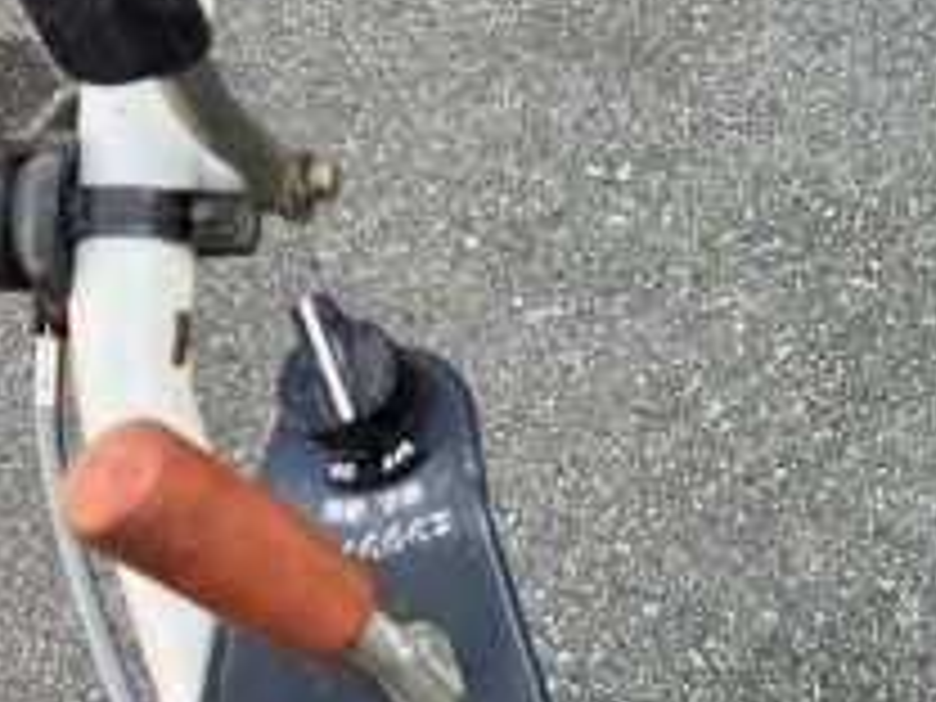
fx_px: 2325
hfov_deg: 21.1
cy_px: 216
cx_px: 1134
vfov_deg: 17.1
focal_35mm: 86
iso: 25
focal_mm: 3.99
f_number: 1.8
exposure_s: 1/124
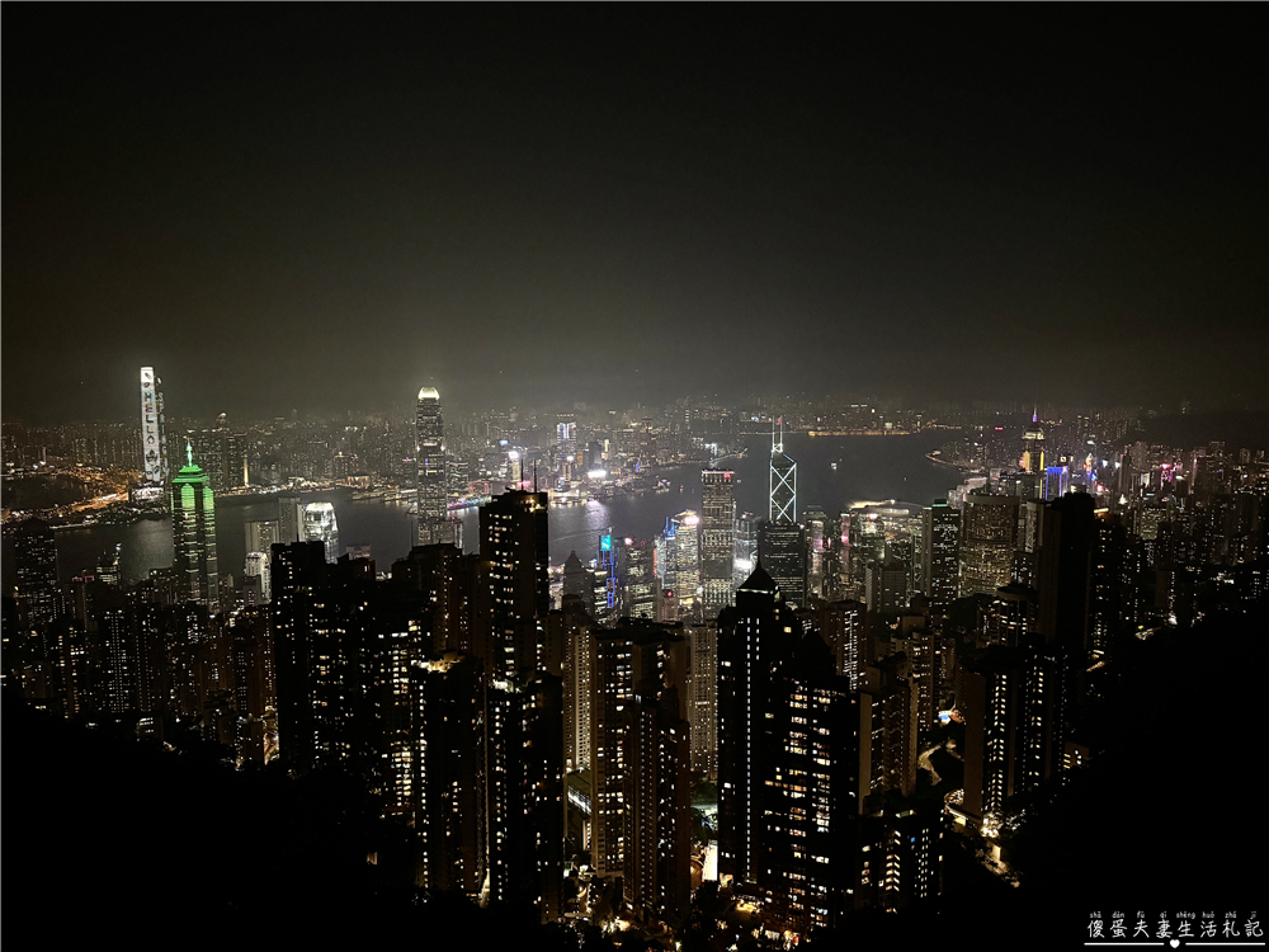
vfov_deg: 56.8
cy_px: 476
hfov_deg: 71.6
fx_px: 880
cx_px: 634
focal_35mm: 24
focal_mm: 6.76
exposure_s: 1/40
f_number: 1.78
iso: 800
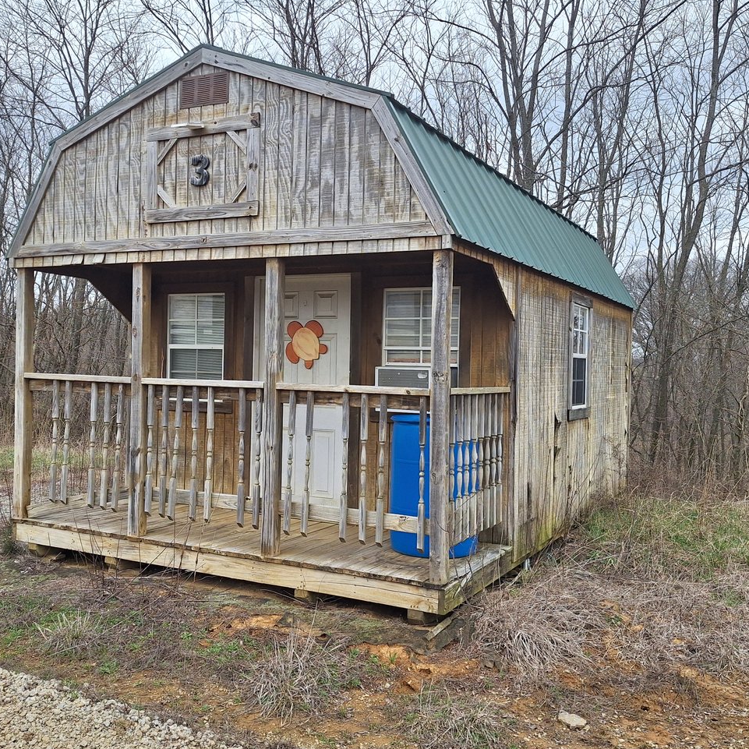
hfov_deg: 51.1
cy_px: 352
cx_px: 372
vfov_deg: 51.1
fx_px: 783
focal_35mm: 32
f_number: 1.8
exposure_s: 1/1387
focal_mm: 5.54
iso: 40
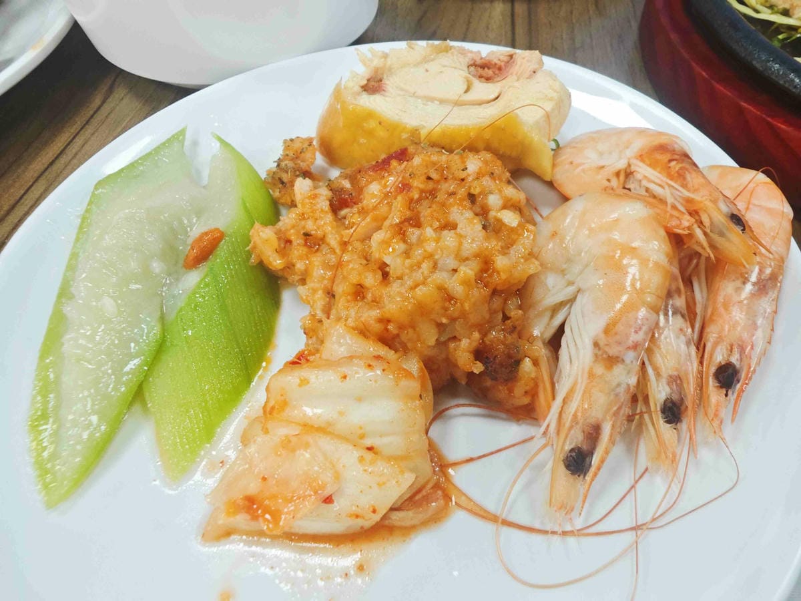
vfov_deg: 58.9
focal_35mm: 23
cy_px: 300
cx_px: 400
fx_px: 532
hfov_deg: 73.9
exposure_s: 1/40
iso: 125
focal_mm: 2.03
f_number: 1.8
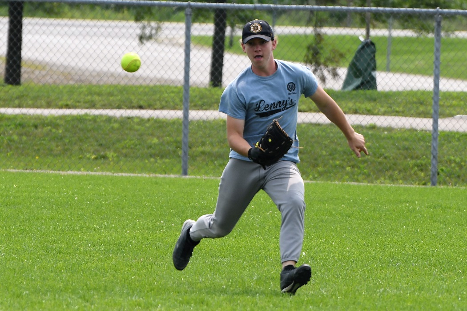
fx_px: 4086
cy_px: 156
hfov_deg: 6.5
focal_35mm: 315
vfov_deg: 4.4
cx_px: 234
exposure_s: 1/1000
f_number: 5.3
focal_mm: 210
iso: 220
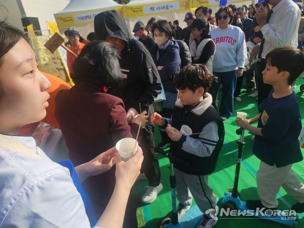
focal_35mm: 23
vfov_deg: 58.9
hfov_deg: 73.9
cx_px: 152
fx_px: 202
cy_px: 114
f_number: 1.8
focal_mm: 5.4
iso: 20
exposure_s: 1/1864
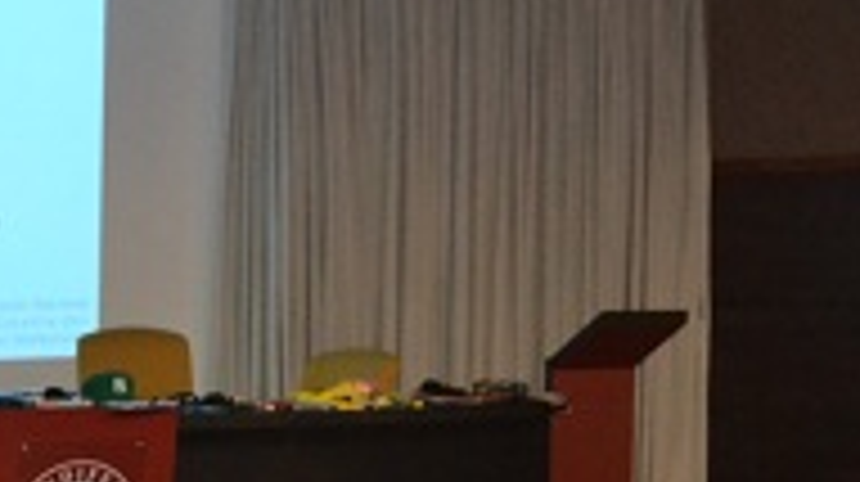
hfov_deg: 19.7
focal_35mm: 107
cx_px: 140
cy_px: 457
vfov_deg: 11.2
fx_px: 2438
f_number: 4.2
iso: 3200
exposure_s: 1/60
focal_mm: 26
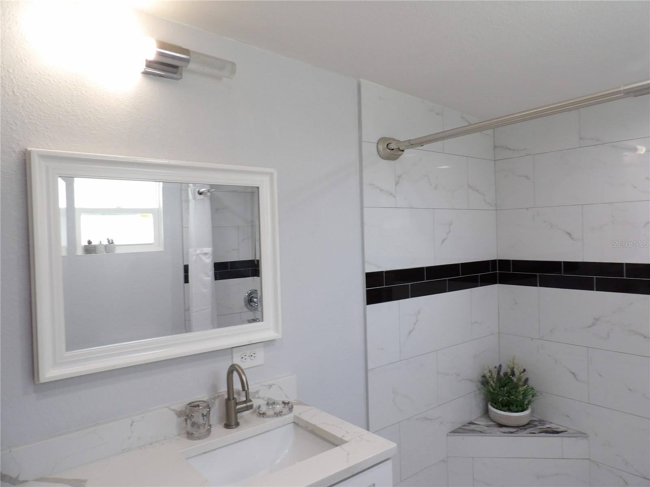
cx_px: 325
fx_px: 451
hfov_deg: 71.6
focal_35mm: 24
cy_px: 244
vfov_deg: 56.8
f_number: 3.2
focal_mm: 4.3
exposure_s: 1/33
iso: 162
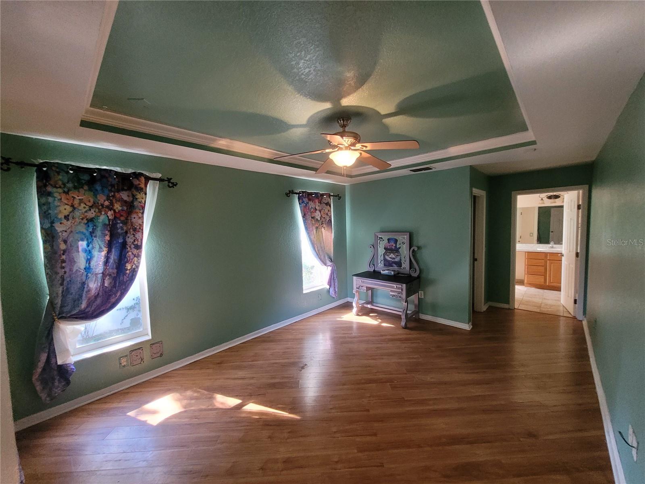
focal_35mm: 13
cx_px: 322
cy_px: 242
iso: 400
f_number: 2.2
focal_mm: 1.74
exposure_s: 1/40
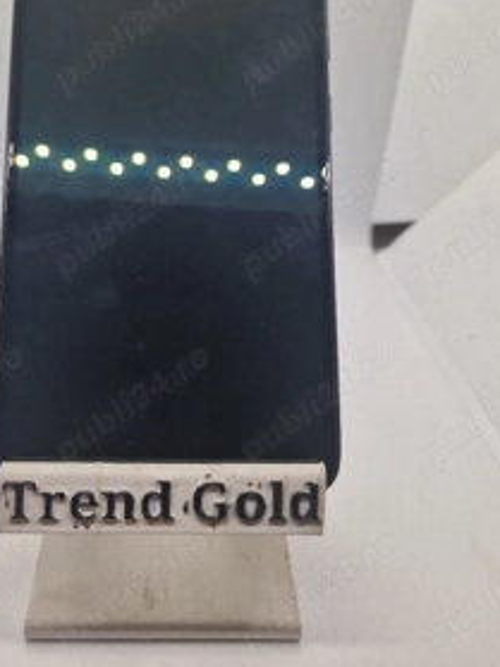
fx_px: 636
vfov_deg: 54.7
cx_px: 179
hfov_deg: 42.5
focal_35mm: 33
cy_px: 246
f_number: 1.8
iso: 50
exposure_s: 1/182
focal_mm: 6.4
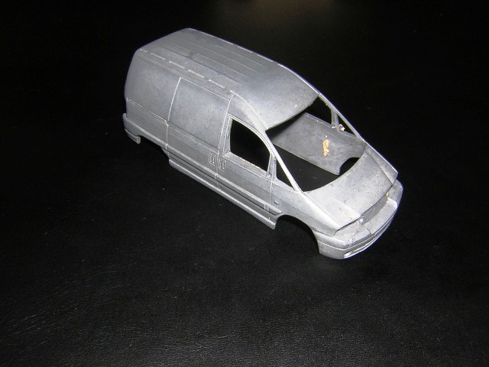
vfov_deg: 36.0
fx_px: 565
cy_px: 184
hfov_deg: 46.8
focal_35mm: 40
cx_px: 244
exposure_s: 1/60.1
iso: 100
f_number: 5.4
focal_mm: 5.2
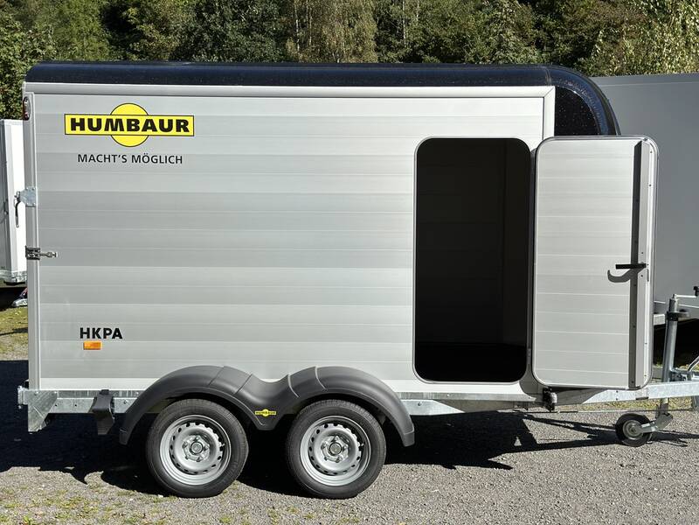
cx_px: 350
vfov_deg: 30.3
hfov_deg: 39.7
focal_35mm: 48
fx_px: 969
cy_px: 262
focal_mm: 6.86
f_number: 1.78
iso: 80
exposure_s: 1/7092
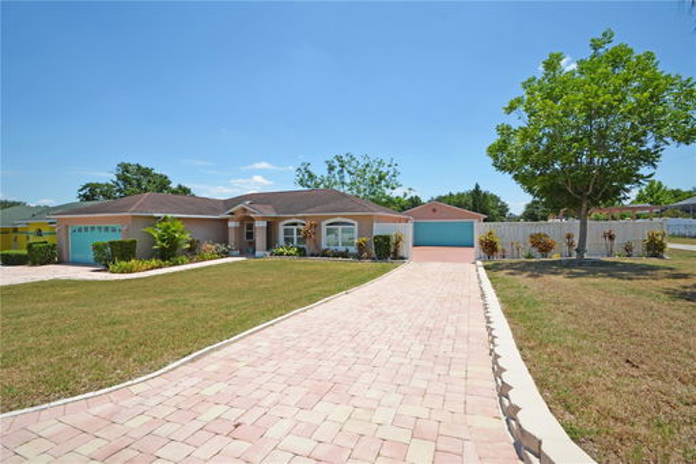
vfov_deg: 77.3
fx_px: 290
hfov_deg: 100.4
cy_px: 232
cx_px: 348
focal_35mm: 15
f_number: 13
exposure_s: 1/160
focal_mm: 10
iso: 160
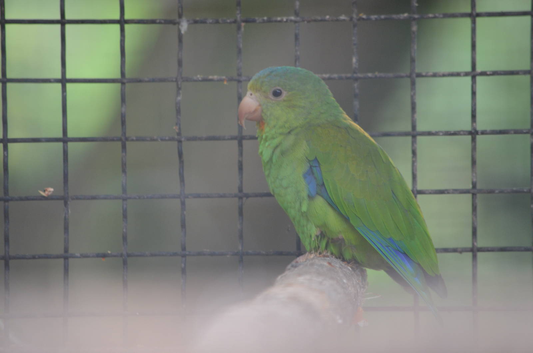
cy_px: 176
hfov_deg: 4.6
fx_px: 6649
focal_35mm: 450
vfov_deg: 3.0
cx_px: 266
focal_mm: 300
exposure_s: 1/125
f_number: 5.6
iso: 900
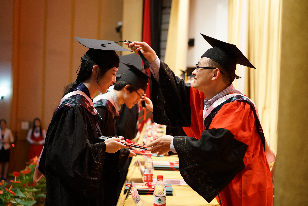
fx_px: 471
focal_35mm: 55
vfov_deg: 24.6
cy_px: 103
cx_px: 154
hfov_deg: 36.2
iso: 1600
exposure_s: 1/160
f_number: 2.8
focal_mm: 55
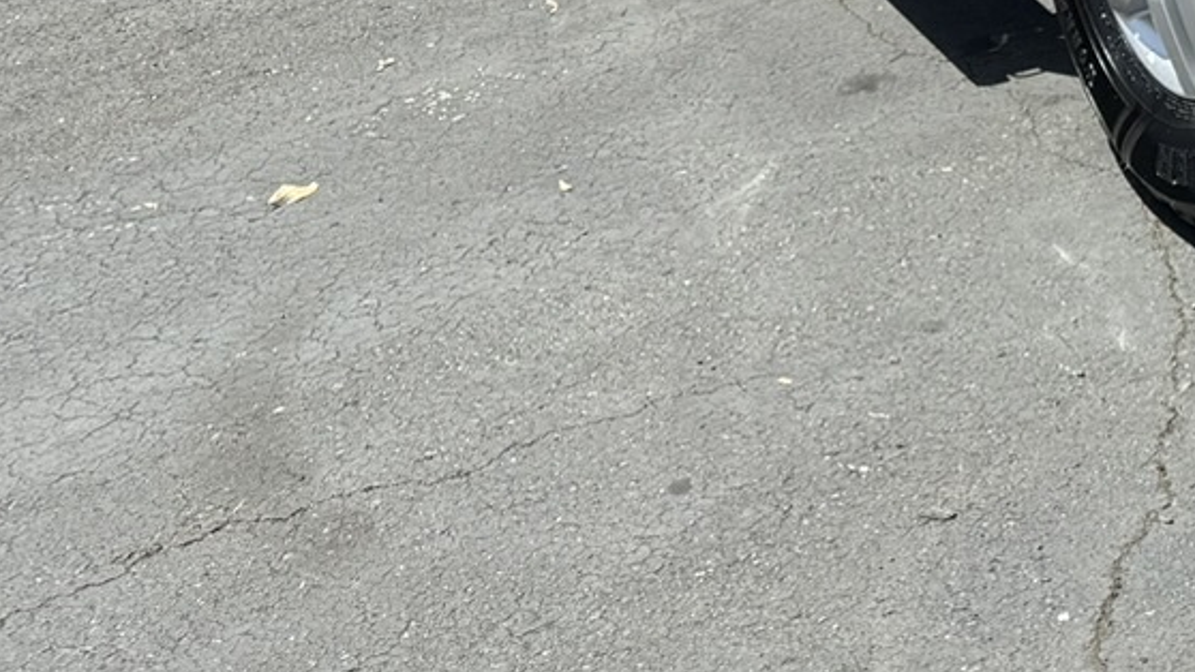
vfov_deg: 10.8
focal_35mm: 96
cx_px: 1484
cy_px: -903
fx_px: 3042
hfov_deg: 20.6
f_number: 1.78
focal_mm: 6.76
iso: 80
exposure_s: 1/3802
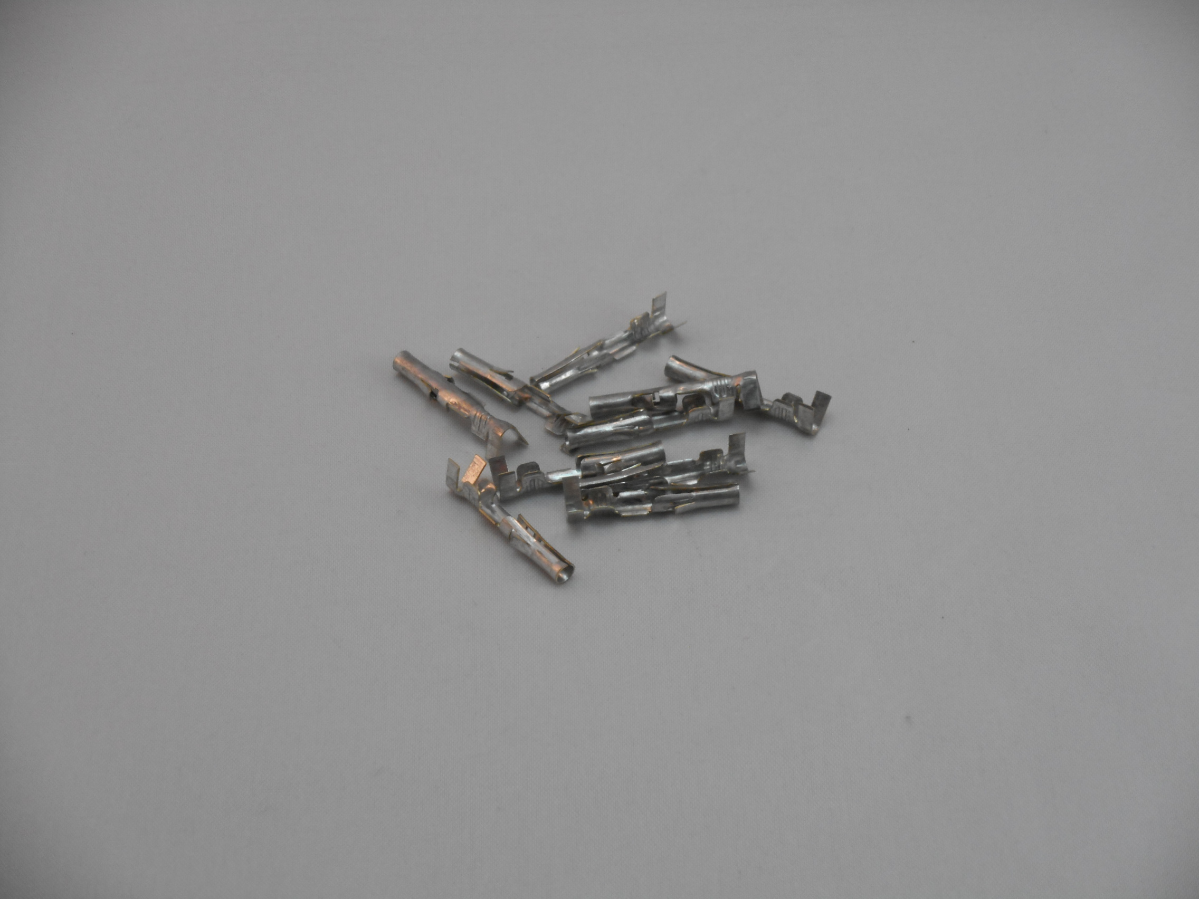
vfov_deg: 14.5
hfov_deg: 19.3
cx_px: 600
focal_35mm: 102
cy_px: 450
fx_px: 3533
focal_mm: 18.2
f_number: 5.8
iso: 320
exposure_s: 1/60
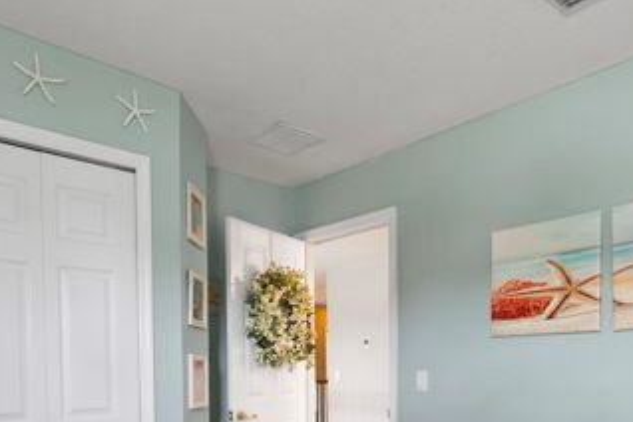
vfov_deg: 39.1
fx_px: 545
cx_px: 312
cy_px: 386
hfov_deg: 60.3
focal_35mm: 31
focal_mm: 14
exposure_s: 1/2.5
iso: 250
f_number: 7.1
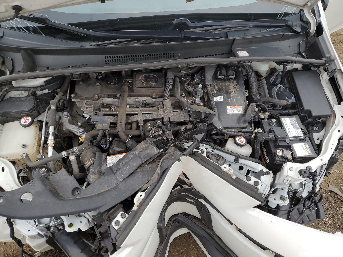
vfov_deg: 53.1
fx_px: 258
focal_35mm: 26
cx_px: 172
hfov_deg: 67.3
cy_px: 128
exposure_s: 1/400
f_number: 1.5
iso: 50
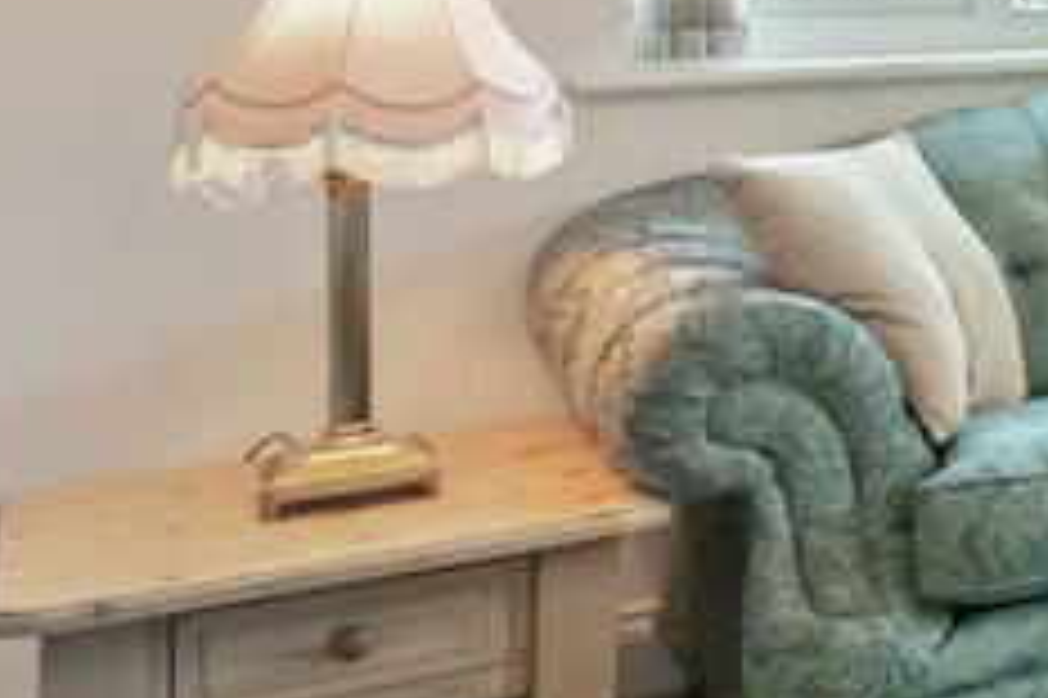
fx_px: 1920
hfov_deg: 21.5
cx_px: 1822
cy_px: -47
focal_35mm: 66
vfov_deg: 19.8
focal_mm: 10
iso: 640
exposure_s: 1/80
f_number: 9
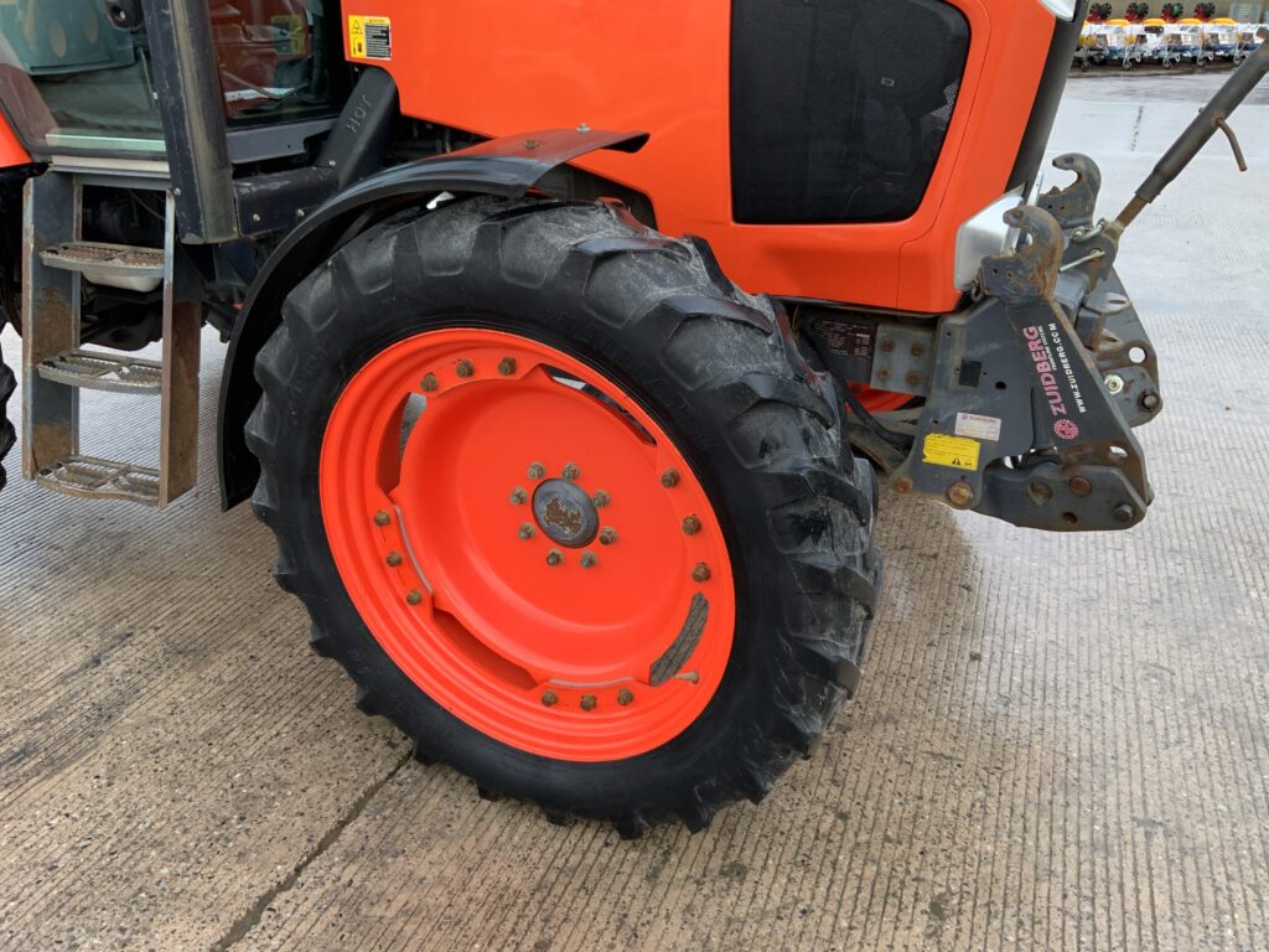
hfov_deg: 61.7
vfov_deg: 48.2
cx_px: 634
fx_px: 1063
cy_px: 476
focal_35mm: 29
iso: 16
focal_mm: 3
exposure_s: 1/150
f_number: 1.8
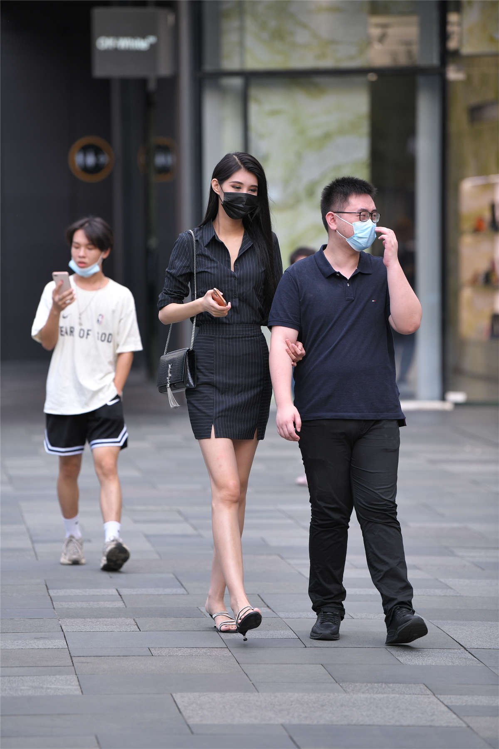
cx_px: 250
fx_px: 4158
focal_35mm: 200
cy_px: 374
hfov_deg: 6.9
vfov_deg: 10.3
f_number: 3.5
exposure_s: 1/640
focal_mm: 200
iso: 500
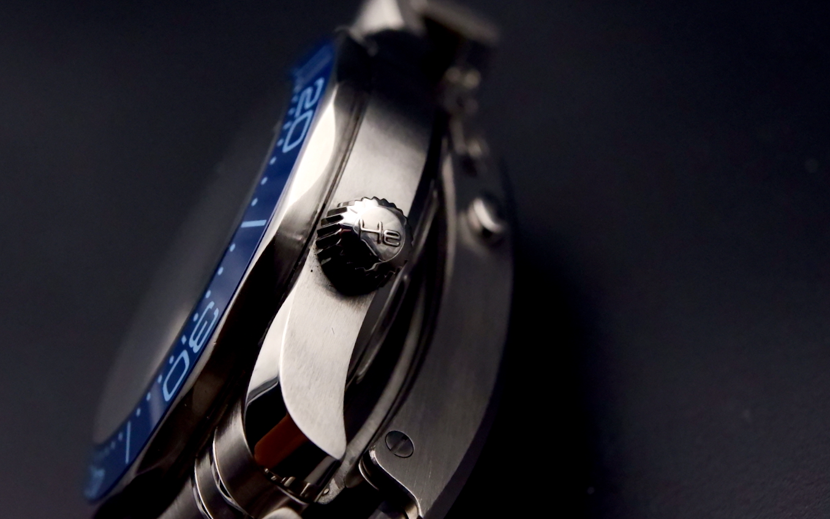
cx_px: 415
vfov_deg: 26.9
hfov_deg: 41.8
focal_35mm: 48
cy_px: 253
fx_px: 1086
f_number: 9
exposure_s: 1/4000
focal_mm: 31.5
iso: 6400
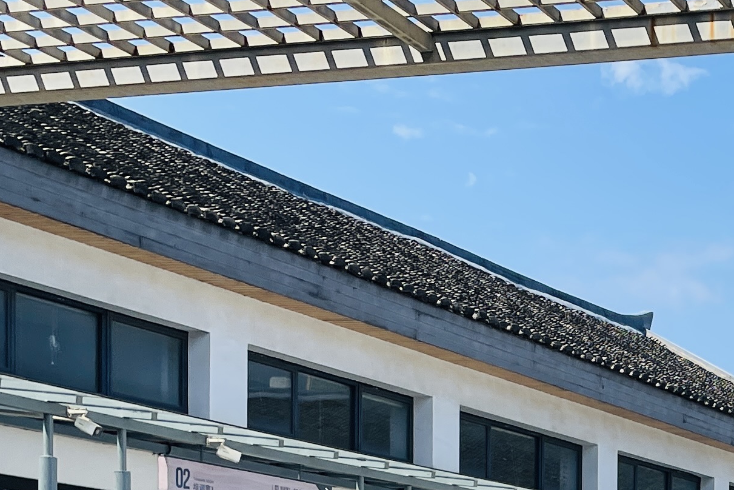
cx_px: 890
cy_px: 764
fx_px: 1835
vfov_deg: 14.1
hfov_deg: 21.0
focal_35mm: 90
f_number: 1.6
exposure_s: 1/3300
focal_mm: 4.2
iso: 32
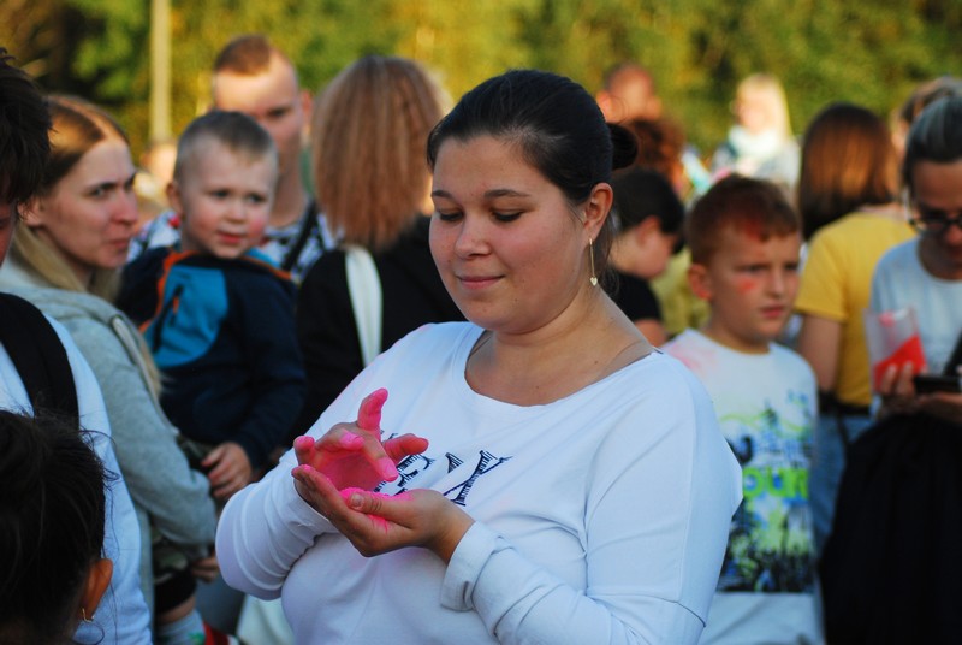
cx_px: 481
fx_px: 2810
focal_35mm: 105
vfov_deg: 13.1
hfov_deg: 19.4
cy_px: 322
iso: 320
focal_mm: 70
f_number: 4.5
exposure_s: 1/800
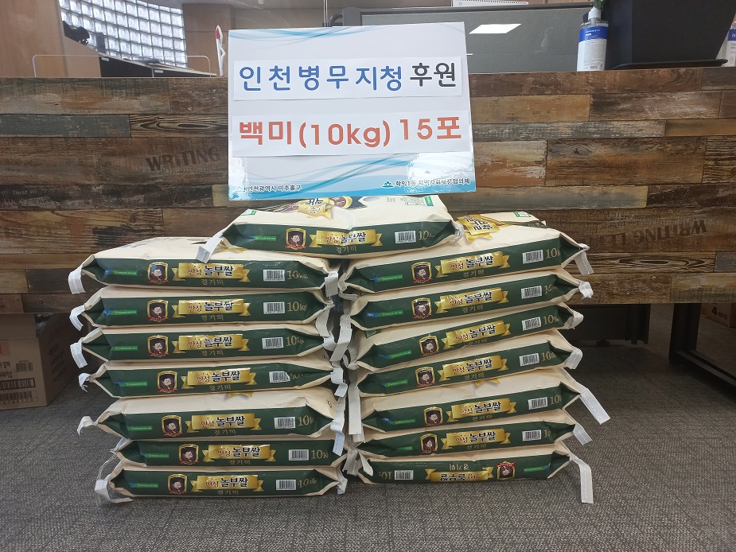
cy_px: 276
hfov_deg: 69.4
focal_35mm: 25
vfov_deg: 54.9
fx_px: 532
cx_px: 368
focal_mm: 4.6
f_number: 1.8
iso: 100
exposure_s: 1/60
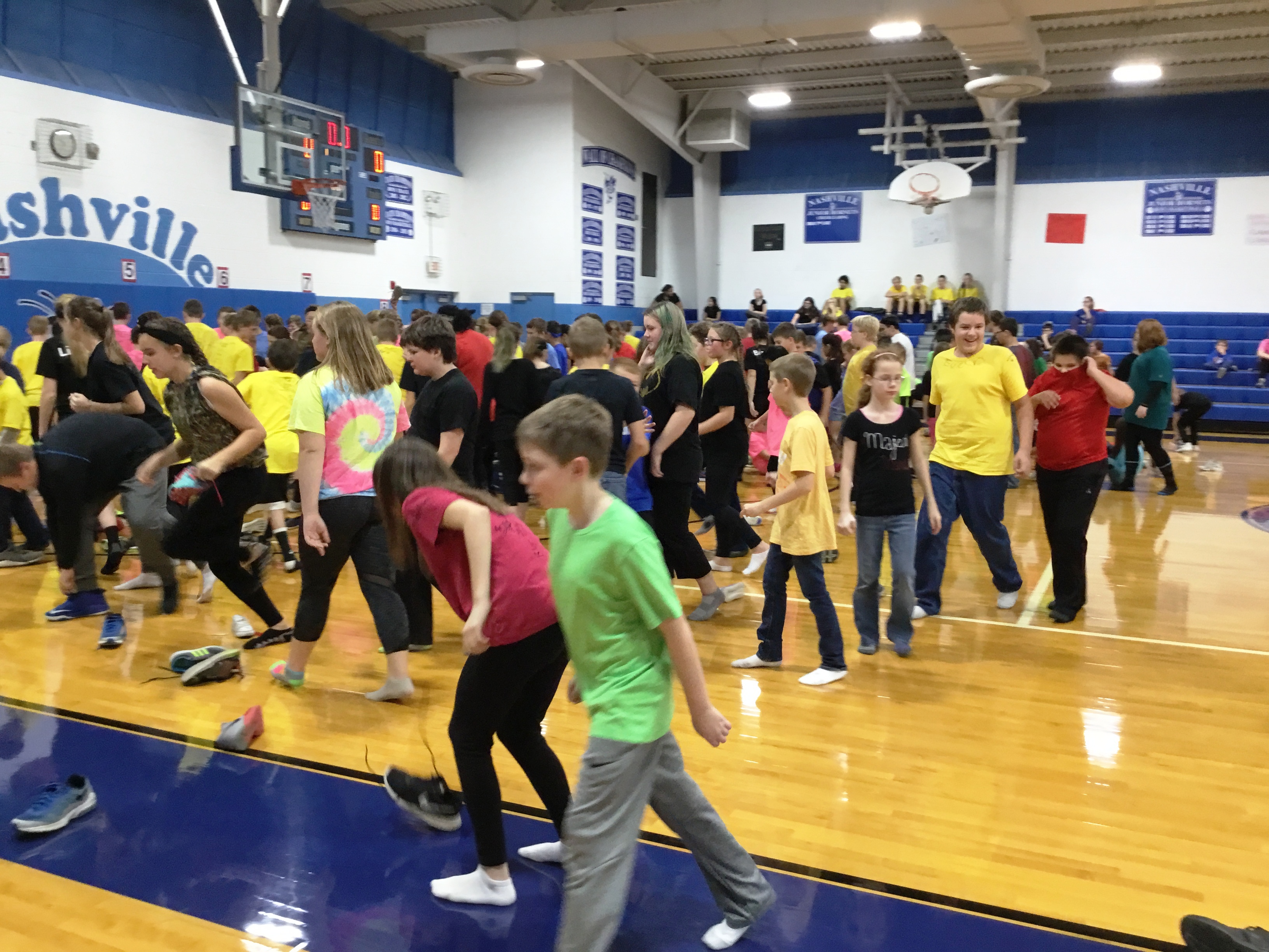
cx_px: 634
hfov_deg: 58.4
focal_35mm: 31
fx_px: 1136
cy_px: 476
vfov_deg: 45.4
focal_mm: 3.3
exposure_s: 1/30
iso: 100
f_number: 2.4
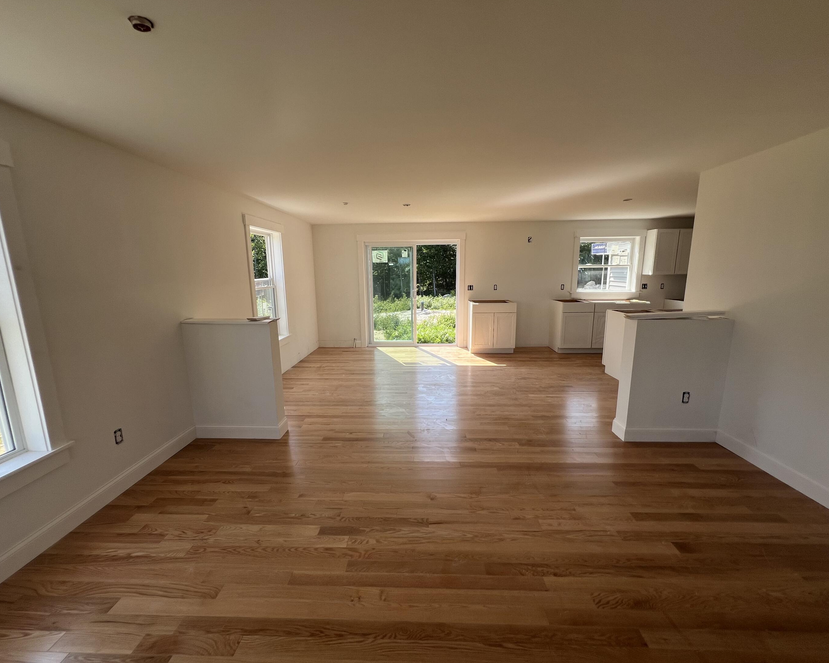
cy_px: 339
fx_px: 343
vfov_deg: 88.0
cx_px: 411
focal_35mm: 14
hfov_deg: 100.7
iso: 32
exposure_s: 1/351
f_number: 1.8
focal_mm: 1.57
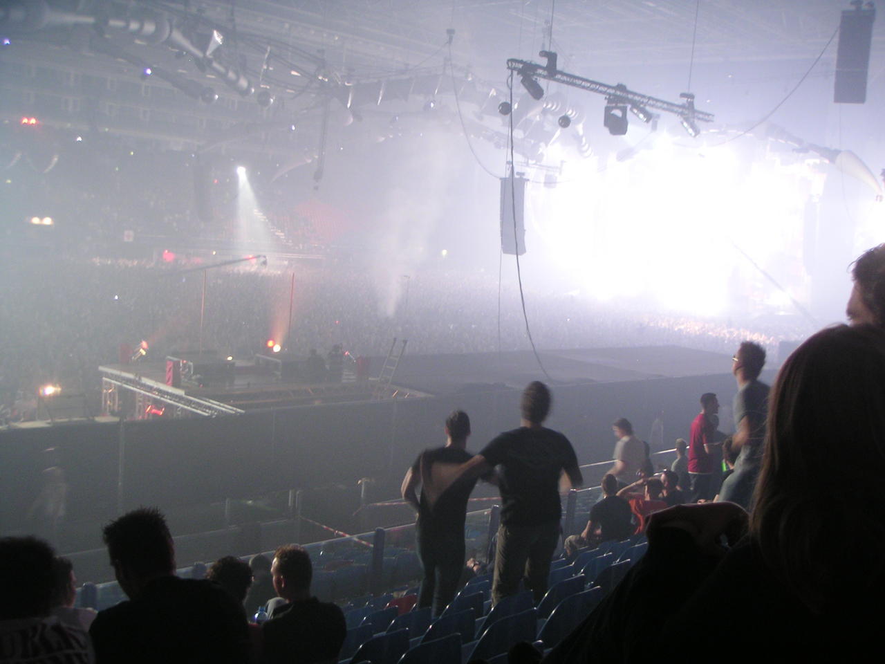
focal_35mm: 38
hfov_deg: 49.0
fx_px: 972
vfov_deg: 37.7
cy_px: 332
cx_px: 442
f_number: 2.8
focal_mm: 6
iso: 100
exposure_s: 1/6
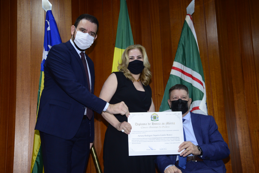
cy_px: 86
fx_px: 345
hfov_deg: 41.1
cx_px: 130
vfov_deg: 28.1
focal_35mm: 48
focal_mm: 48
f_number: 5
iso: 2000
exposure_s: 1/125
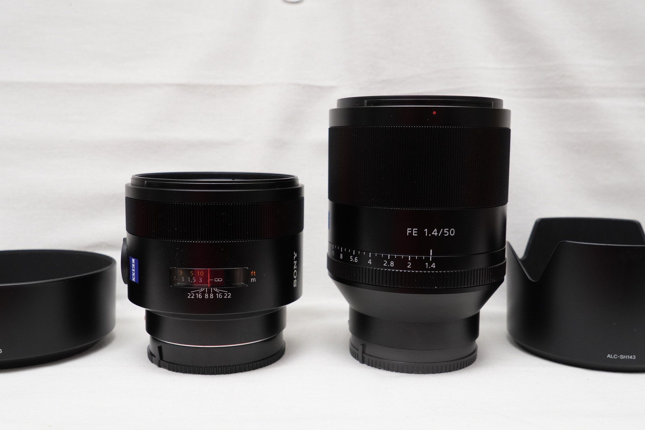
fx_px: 645
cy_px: 215
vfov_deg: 36.9
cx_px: 322
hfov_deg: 53.1
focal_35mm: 36
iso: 800
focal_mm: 24
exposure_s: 1/60
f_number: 8
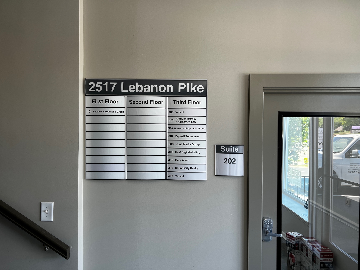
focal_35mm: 26
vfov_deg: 53.1
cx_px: 180
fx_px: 270
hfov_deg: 67.3
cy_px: 135
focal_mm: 5.7
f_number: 1.5
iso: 64
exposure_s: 1/170
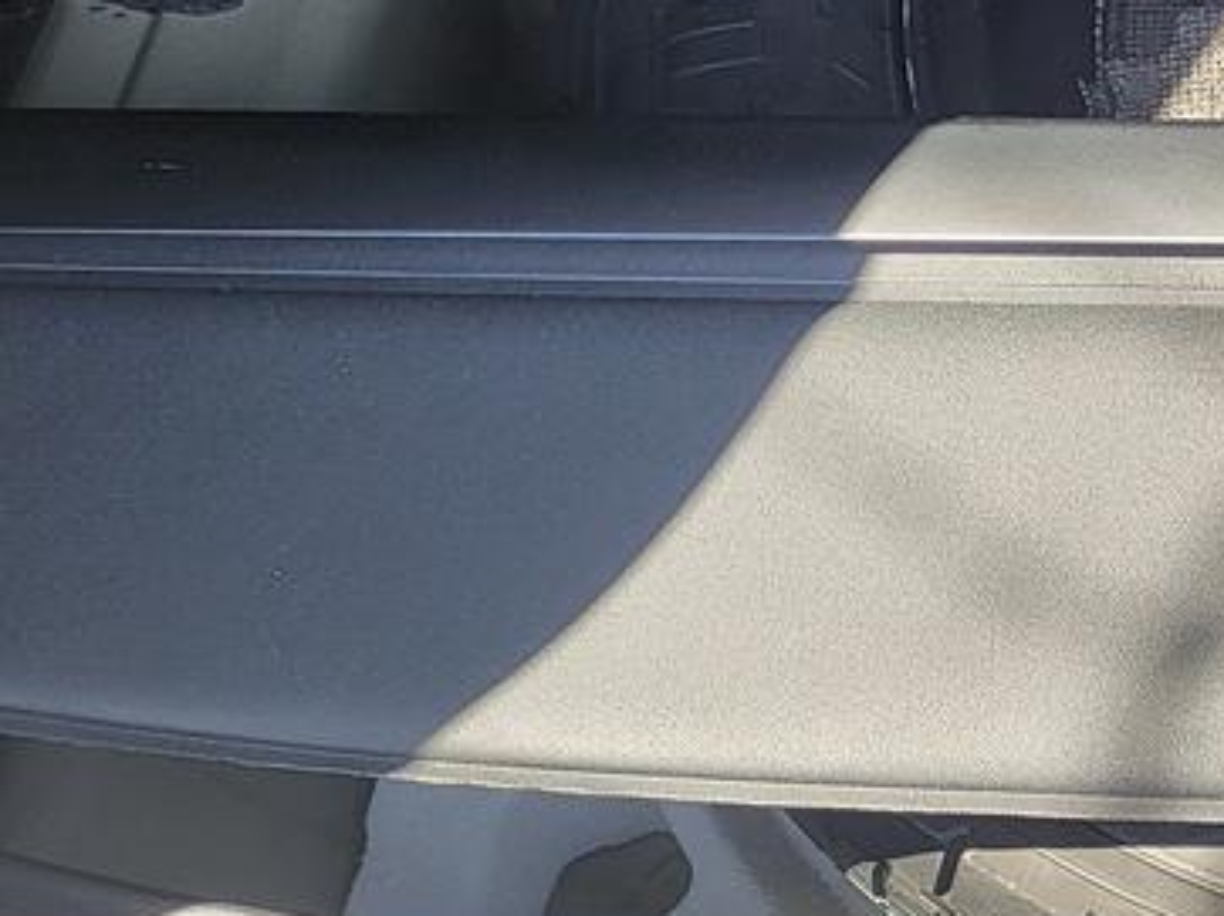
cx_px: 1785
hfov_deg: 19.0
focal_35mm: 92
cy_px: 135
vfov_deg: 15.9
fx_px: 3251
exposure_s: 1/217
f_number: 1.8
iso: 40
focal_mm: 5.4
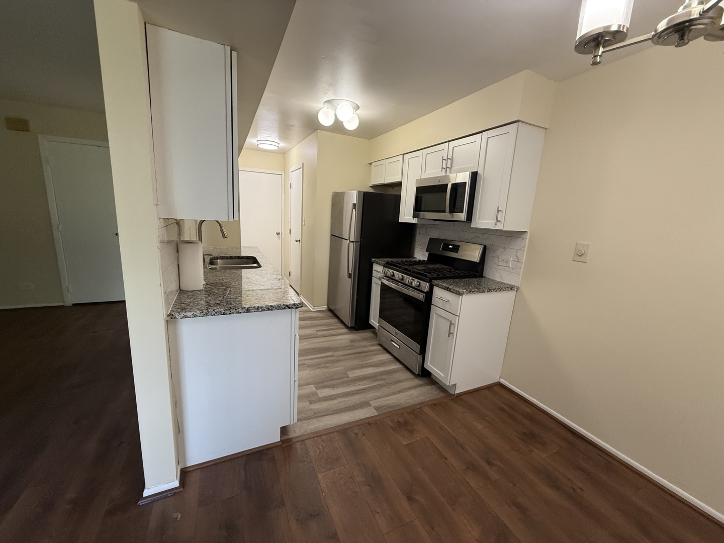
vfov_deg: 85.7
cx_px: 362
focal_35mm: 14
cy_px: 272
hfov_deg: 102.1
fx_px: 293
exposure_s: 1/120
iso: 320
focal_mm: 2.22
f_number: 2.2
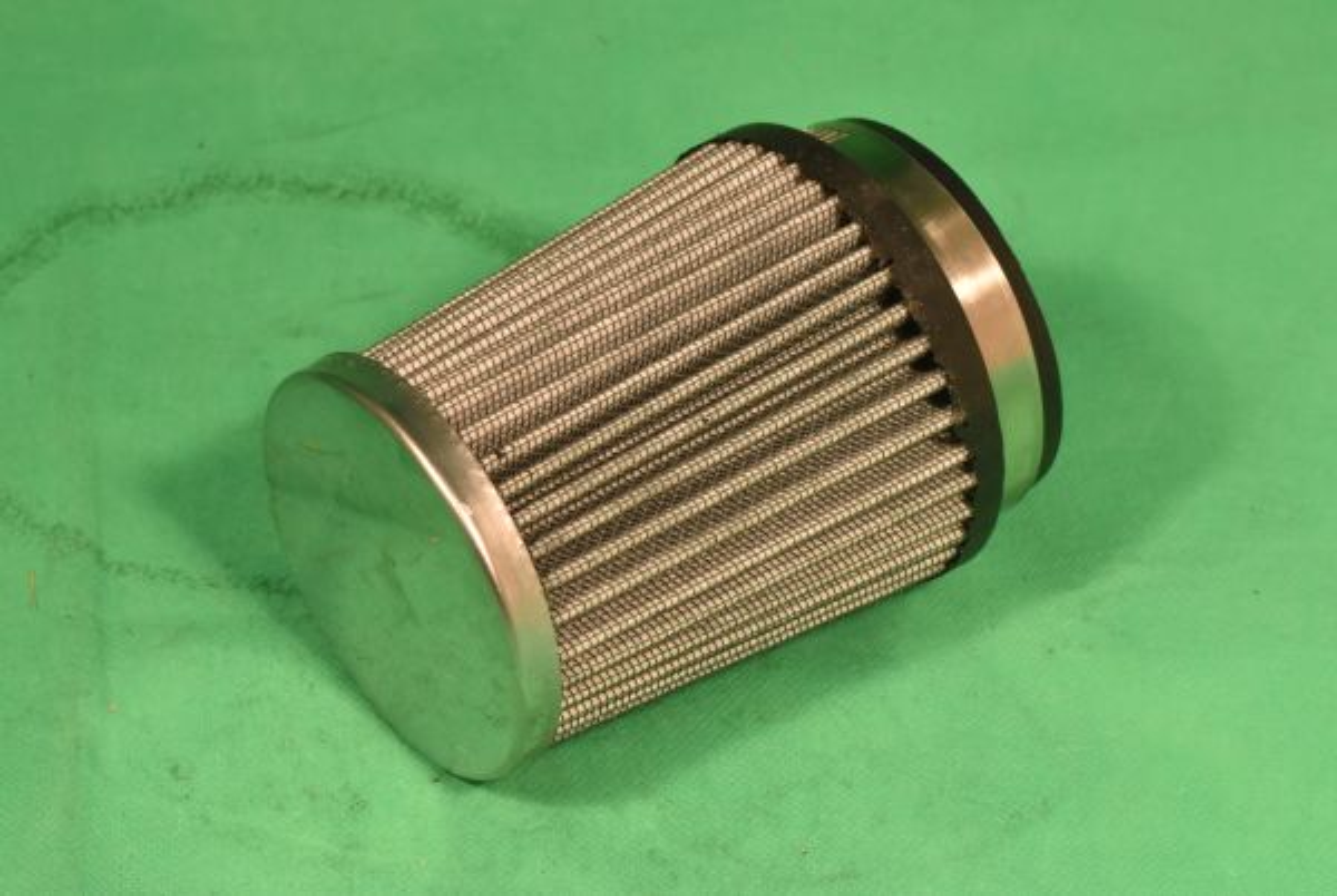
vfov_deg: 16.6
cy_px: 448
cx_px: 668
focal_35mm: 82
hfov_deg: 24.6
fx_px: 3068
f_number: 16
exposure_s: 1/100
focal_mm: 55
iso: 1250
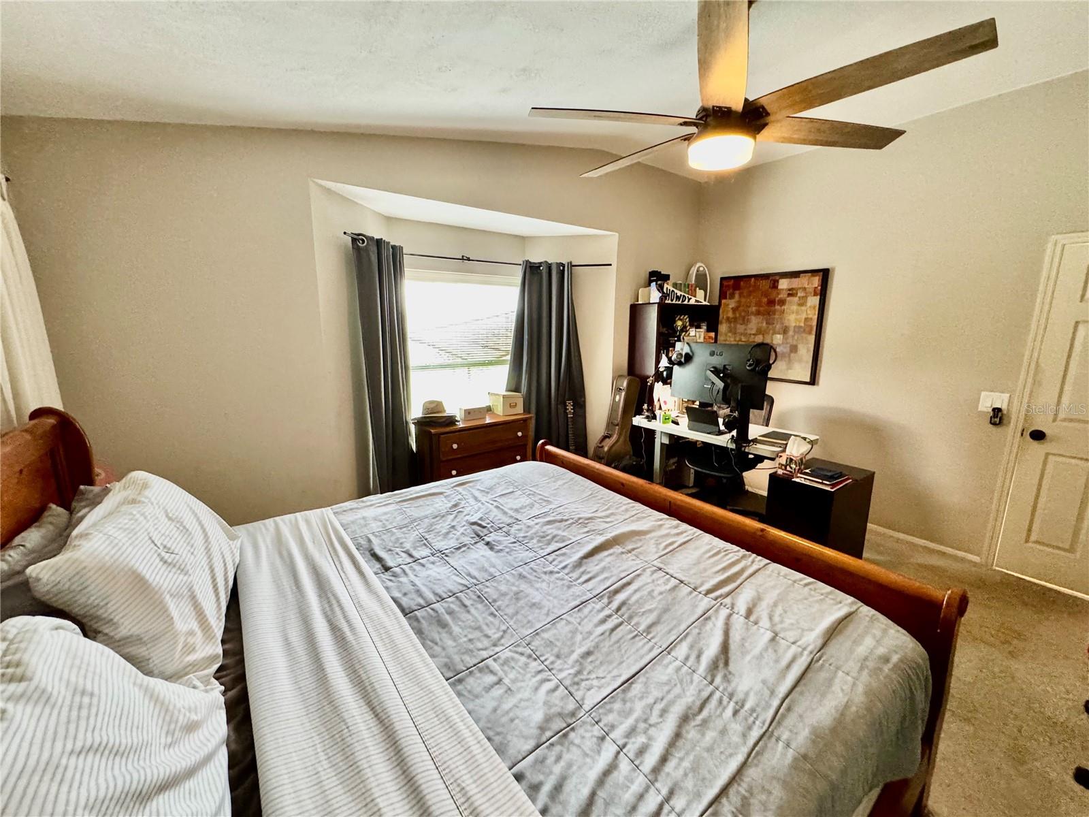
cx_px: 544
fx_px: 440
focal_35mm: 14
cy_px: 408
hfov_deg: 102.1
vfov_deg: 85.7
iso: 640
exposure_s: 1/60
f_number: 2.2
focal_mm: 2.22
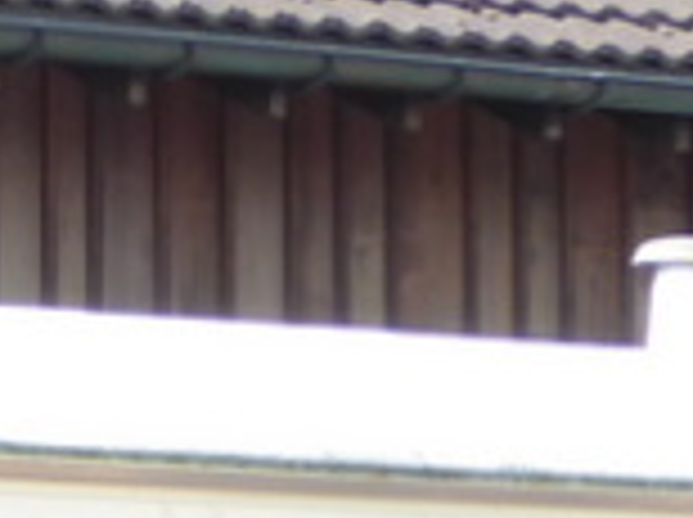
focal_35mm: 585
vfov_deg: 2.5
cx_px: -513
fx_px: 11693
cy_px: 959
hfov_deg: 3.4
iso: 80
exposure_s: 1/80
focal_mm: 12.5
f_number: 4.5
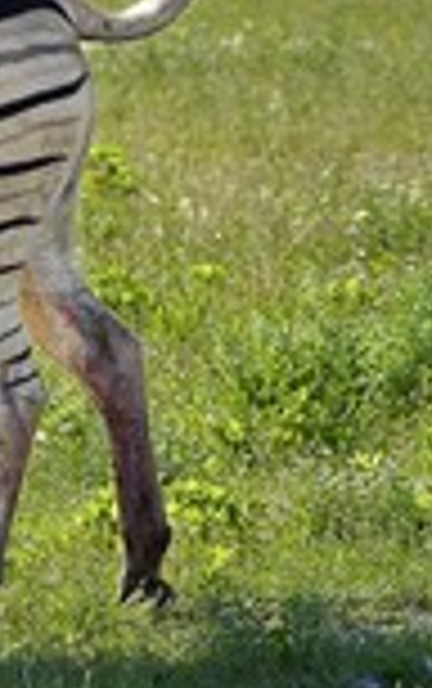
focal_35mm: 782
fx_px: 14690
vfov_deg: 2.7
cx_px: -405
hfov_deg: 1.7
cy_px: 270
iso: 400
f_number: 8
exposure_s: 1/800
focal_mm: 280
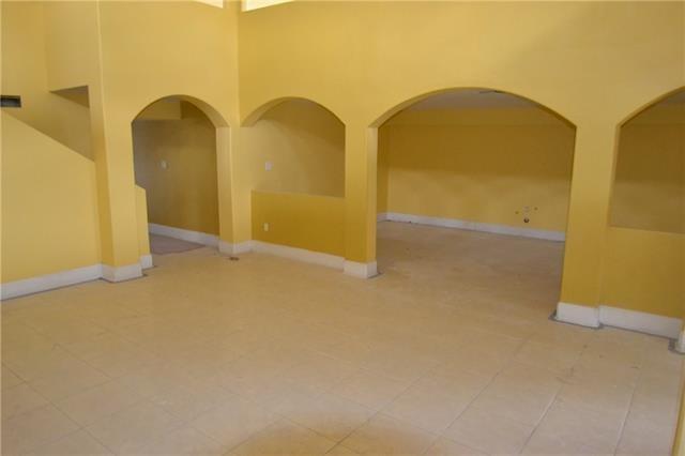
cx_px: 342
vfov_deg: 53.1
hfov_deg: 73.8
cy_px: 228
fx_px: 456
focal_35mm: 24
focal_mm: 16
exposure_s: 1/60
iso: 2800
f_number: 4
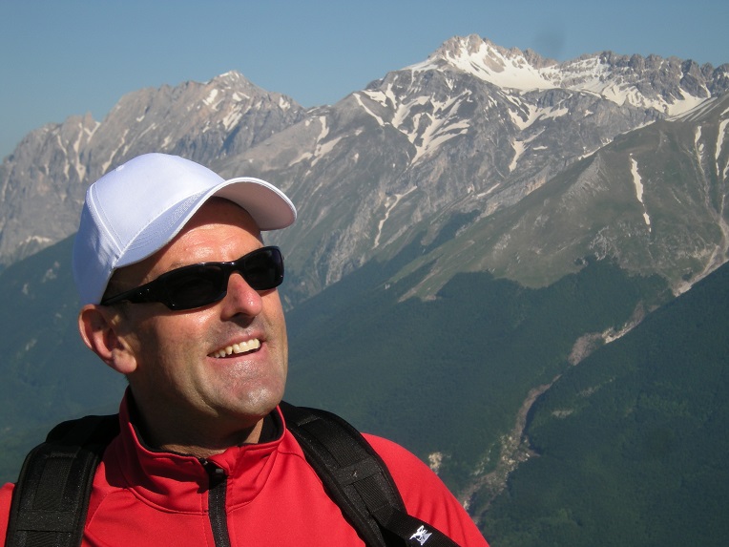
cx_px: 364
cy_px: 274
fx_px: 2148
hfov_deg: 19.3
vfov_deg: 14.5
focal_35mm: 102
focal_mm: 17
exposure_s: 1/434
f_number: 5.6
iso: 64
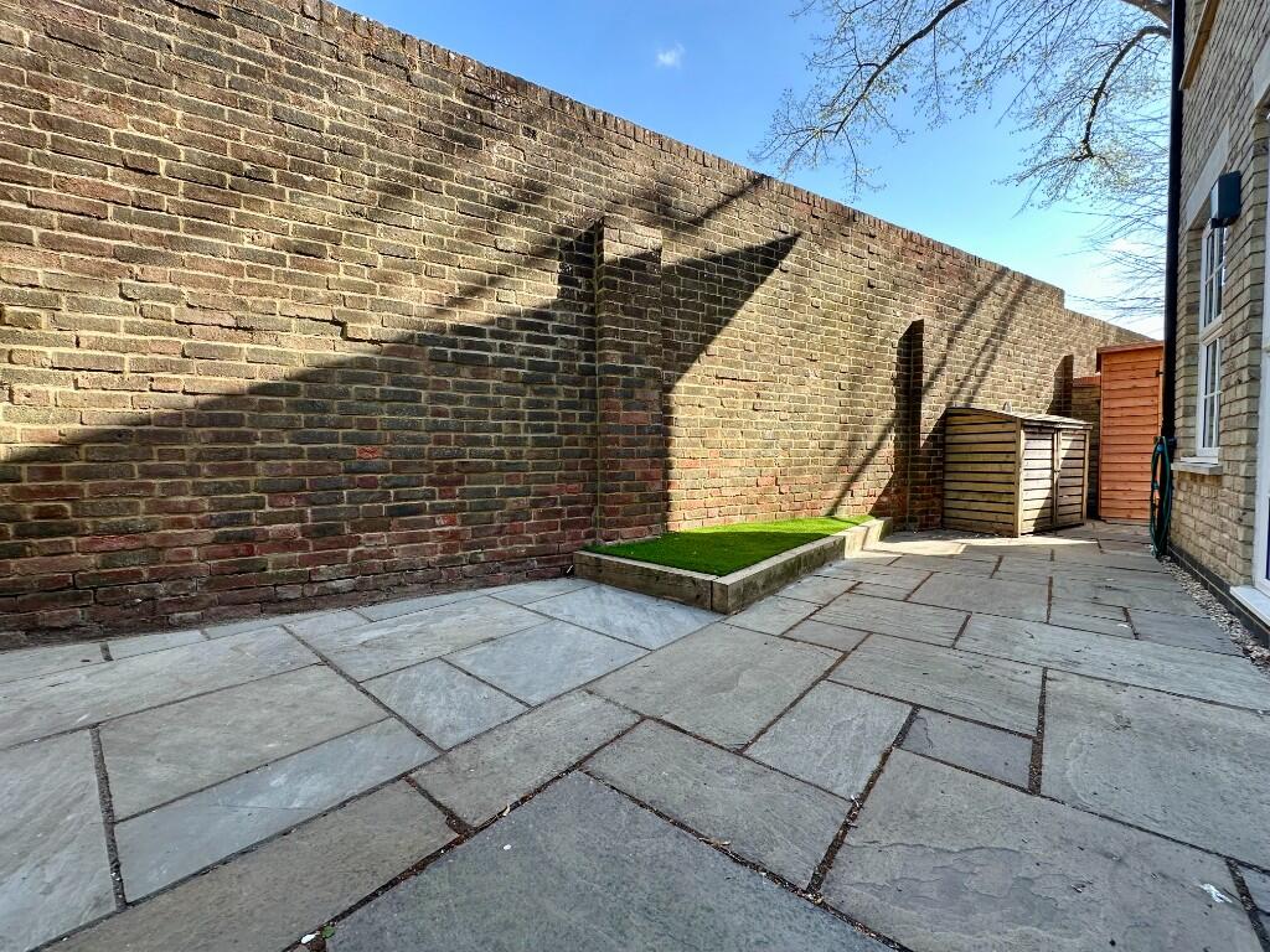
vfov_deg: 85.7
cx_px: 635
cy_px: 476
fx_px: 514
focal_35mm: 14
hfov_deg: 102.1
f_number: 2.2
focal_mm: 2.22
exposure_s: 1/139
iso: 40
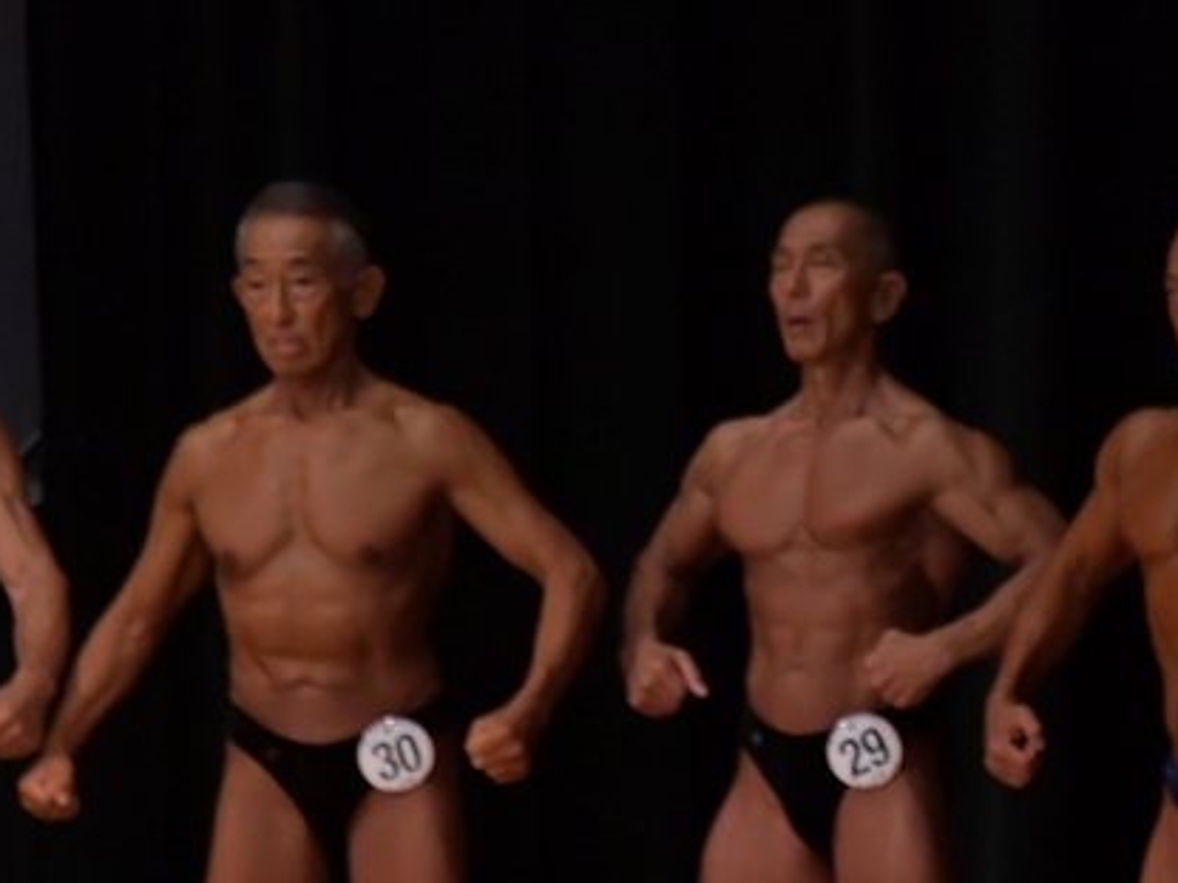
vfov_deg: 2.6
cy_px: 684
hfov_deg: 3.5
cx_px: 949
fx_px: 19222
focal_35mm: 565
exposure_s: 1/400
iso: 5000
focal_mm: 210
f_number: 5.6
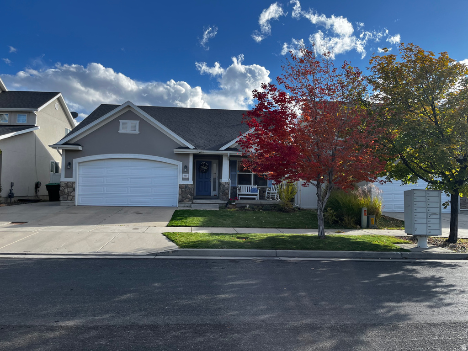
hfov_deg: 67.3
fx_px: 352
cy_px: 176
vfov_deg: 53.1
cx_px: 234
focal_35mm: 26
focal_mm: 5.1
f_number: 1.6
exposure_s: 1/2024
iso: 50
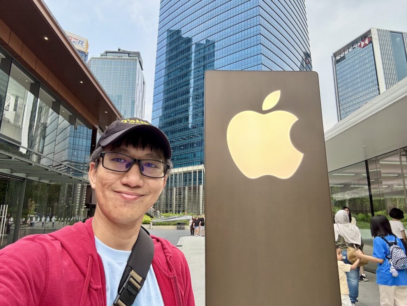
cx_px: 204
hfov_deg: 73.9
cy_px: 153
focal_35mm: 23
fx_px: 270
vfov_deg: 58.9
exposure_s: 1/102
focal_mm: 2.69
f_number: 1.9
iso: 80
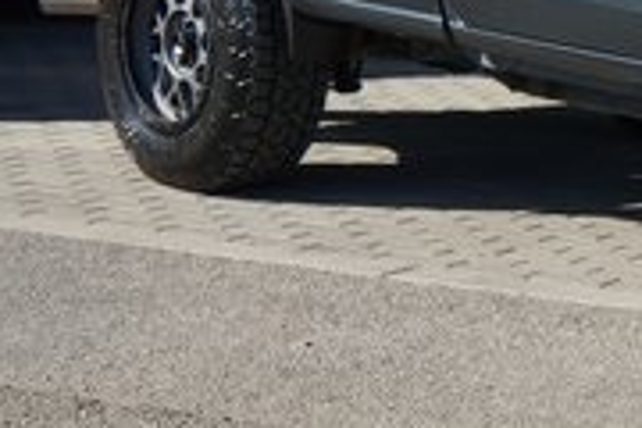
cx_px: 1052
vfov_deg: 10.1
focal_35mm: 135
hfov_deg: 13.9
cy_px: 23
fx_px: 2407
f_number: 8
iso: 640
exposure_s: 1/1000
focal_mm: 38
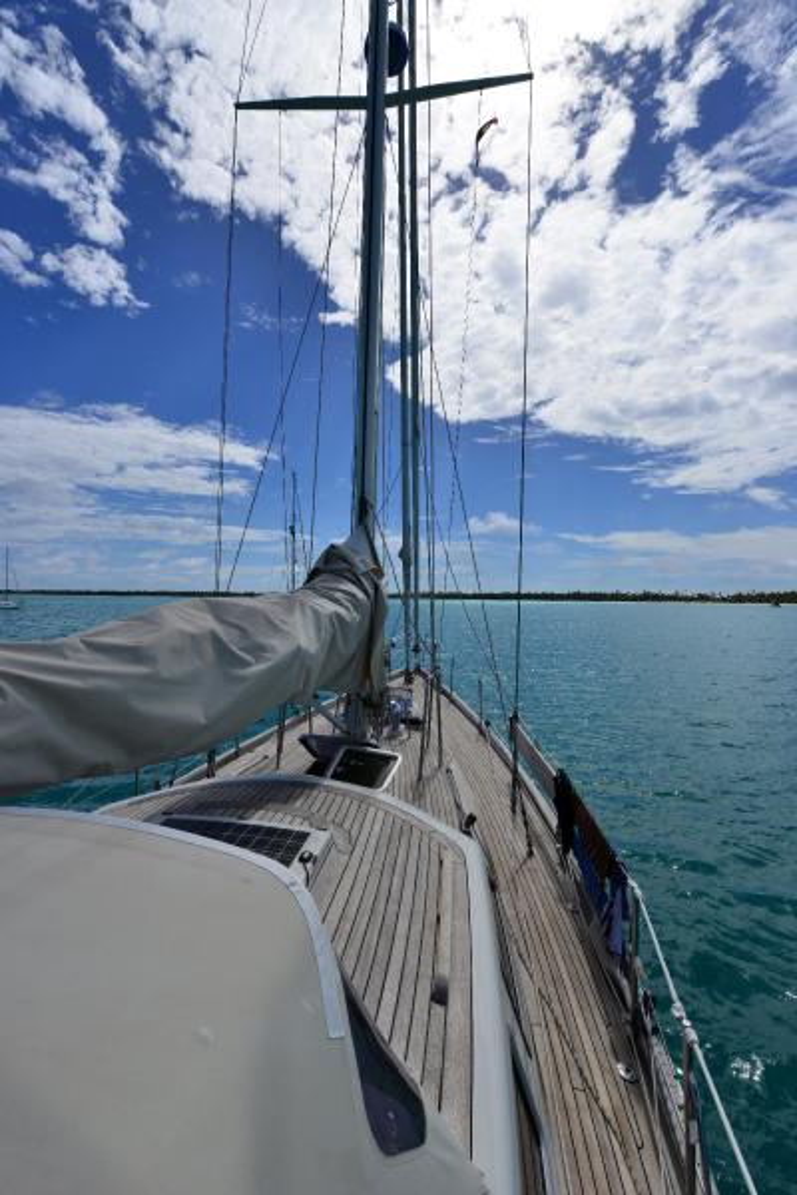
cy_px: 598
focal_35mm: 15
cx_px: 398
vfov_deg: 100.4
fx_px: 498
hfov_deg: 77.3
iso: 200
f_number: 13
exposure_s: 1/640
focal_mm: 15
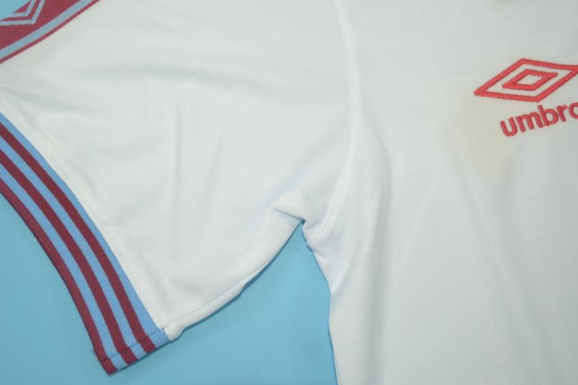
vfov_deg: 32.5
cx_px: 258
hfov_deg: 47.3
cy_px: 148
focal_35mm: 41
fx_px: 658
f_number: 4.5
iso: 200
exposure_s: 1/200
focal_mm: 20
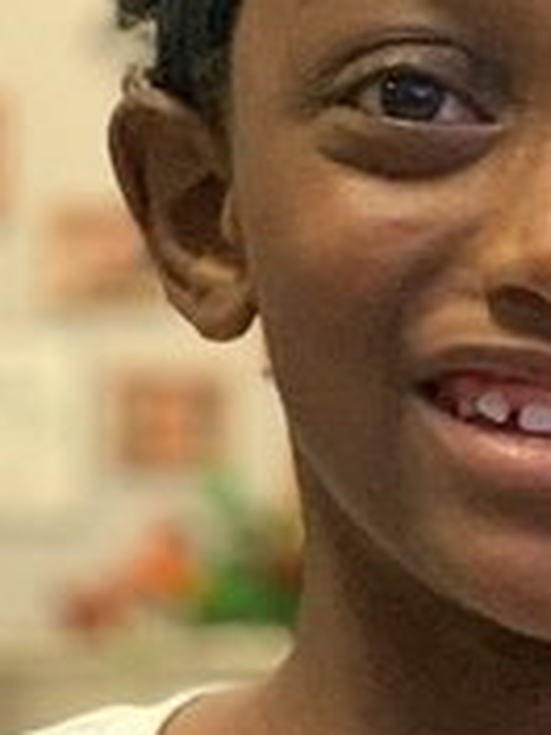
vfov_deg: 6.3
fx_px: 6431
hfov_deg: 4.9
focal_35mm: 303
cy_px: 1562
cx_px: 668
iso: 320
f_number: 2.4
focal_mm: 6
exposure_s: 1/60
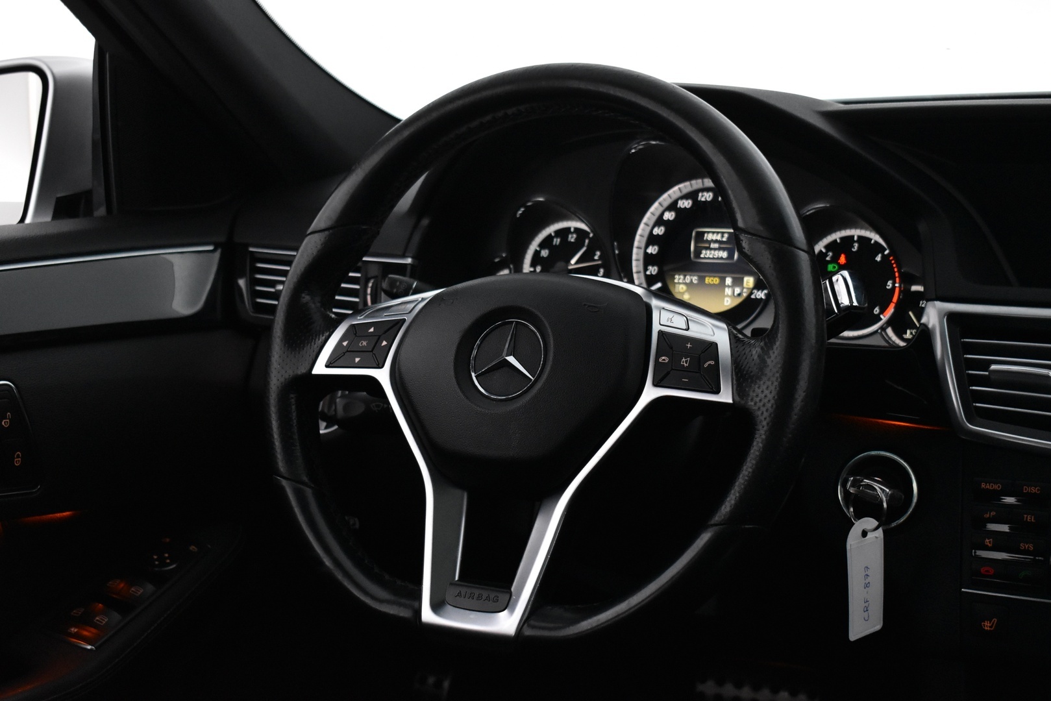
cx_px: 526
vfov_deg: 23.8
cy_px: 350
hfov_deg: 35.0
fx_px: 1664
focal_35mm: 57
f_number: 4.8
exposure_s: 1/100
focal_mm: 38
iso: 3200
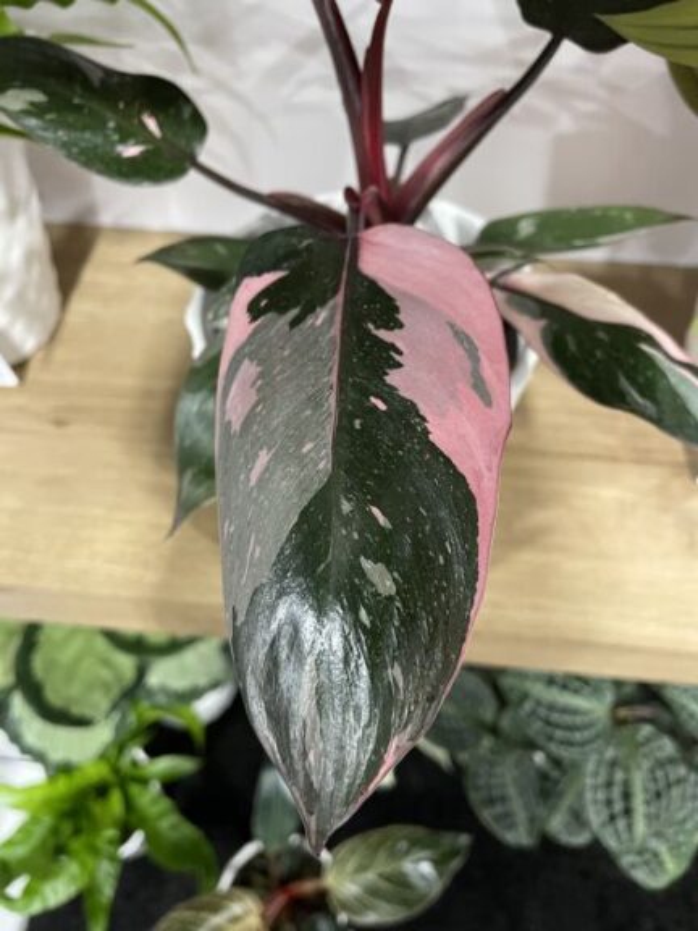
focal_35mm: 26
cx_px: 349
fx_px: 699
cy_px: 466
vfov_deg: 67.3
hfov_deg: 53.1
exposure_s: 1/60
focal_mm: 4.2
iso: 400
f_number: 1.6
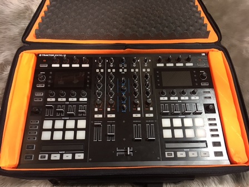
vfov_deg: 48.2
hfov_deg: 61.7
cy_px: 94
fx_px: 209
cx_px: 124
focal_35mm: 29
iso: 64
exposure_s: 1/30
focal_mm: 4.15
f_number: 2.2
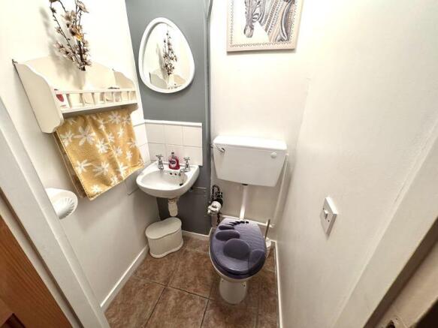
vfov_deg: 85.7
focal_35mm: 14
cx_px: 219
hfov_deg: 102.1
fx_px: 177
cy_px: 164
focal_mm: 2.22
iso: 320
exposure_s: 1/100
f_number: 2.2
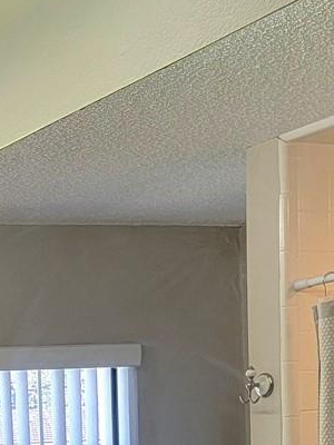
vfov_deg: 18.9
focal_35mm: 96
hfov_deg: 14.2
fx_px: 1235
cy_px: 583
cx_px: -200
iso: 100
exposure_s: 1/120
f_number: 1.8
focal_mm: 6.7
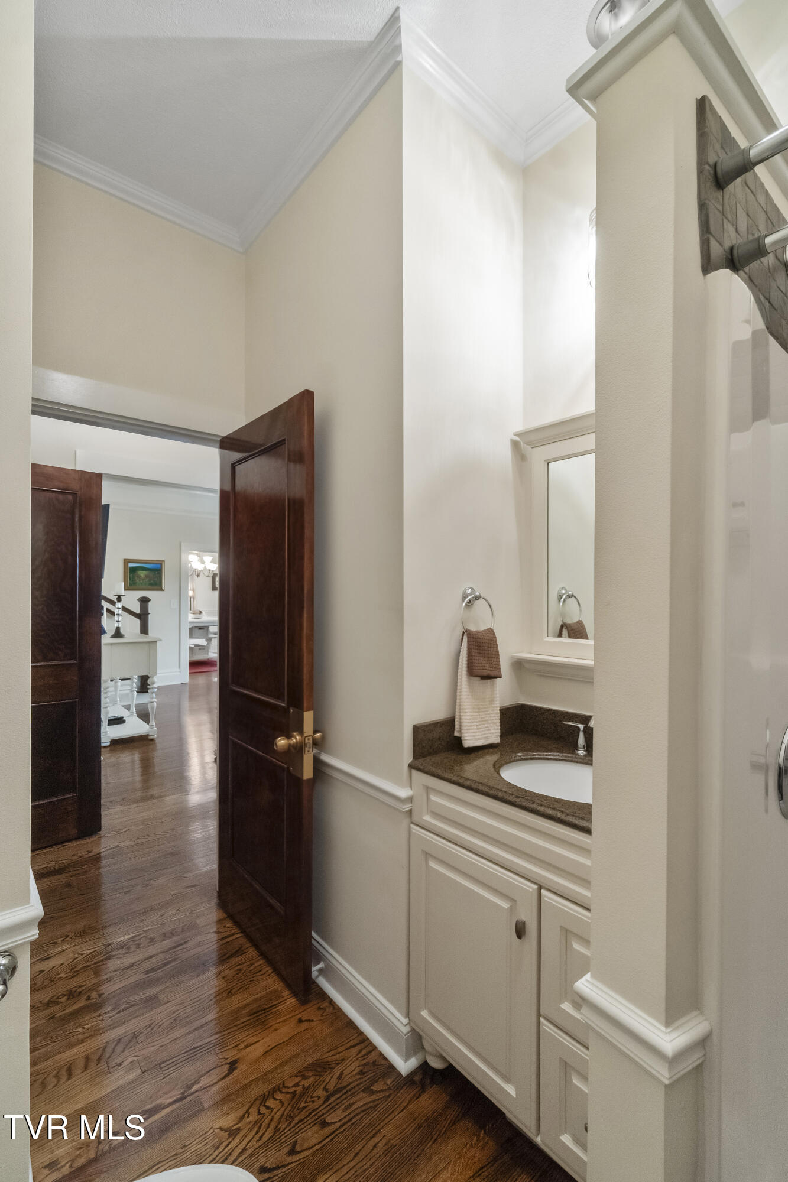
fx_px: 493
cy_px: 591
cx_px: 394
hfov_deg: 77.3
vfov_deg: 100.4
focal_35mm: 15
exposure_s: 1/13
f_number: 9
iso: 800
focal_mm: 10
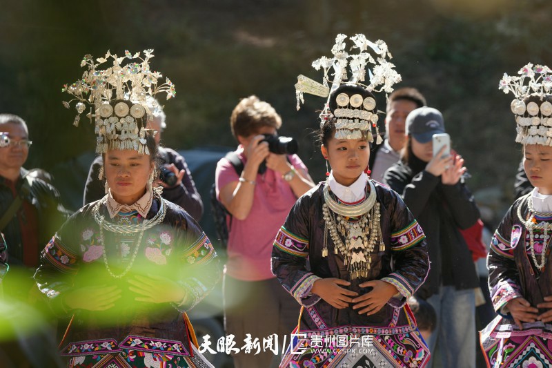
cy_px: 184
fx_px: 1977
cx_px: 276
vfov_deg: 10.6
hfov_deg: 15.9
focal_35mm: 129
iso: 100
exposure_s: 1/200
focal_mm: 129
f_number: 4
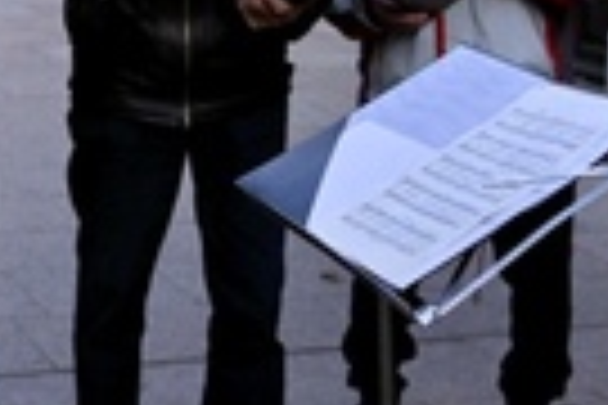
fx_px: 2027
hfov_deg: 16.4
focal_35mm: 120
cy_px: -140
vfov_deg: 11.1
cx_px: -99
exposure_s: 1/2000
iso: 320
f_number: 4.8
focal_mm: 36
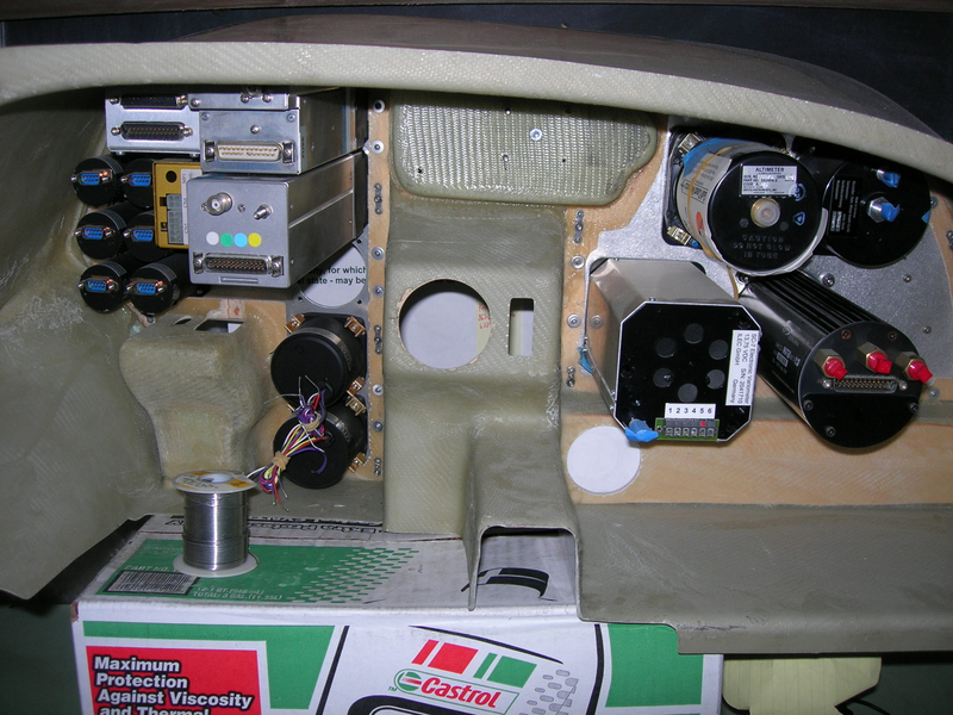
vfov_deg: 37.7
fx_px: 1046
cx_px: 476
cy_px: 358
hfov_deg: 49.0
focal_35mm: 38
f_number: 2.8
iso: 64
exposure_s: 1/60.1
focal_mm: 7.8
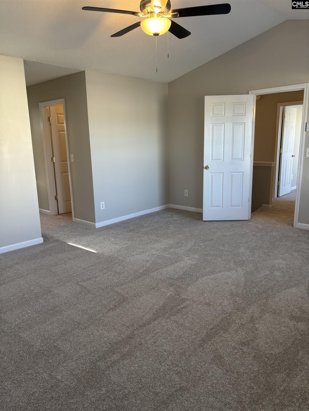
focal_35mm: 26
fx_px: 309
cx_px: 154
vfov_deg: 67.3
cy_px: 206
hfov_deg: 53.1
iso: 100
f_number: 1.6
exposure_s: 1/60
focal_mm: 5.96
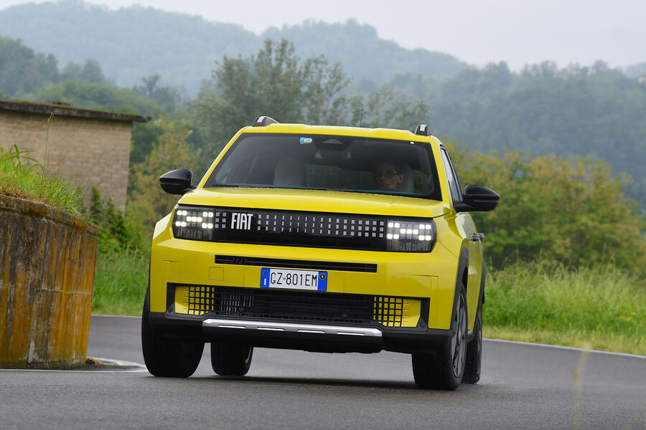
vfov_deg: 9.3
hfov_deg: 14.0
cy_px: 215
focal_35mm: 147
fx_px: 2638
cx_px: 323
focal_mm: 98
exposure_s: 1/320
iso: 500
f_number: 5.6
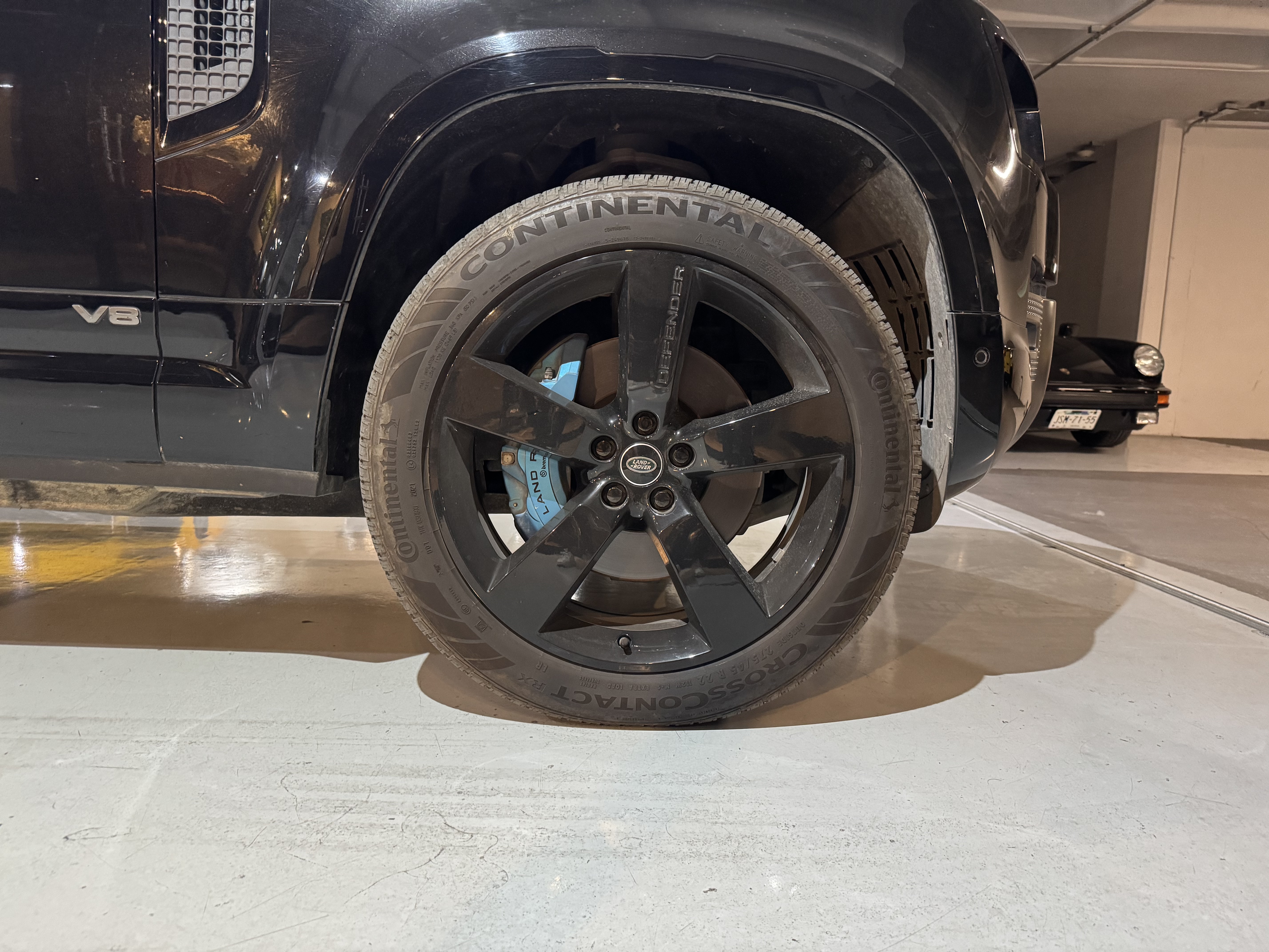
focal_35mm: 24
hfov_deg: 71.6
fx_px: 880
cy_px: 476
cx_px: 634
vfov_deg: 56.8
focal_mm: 6.76
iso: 640
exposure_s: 1/40
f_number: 1.78
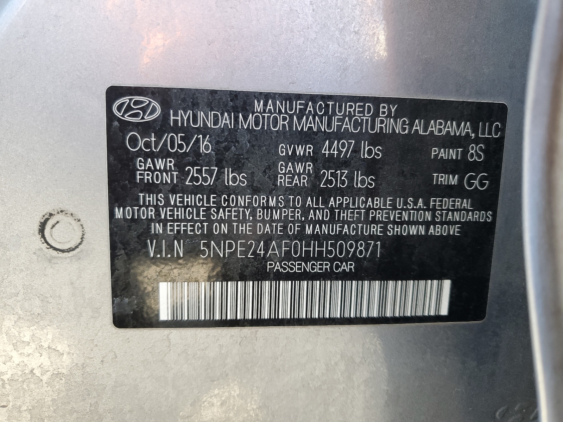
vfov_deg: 53.1
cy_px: 211
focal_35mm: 26
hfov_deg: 67.3
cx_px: 282
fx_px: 423
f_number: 1.5
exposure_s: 1/120
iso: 60
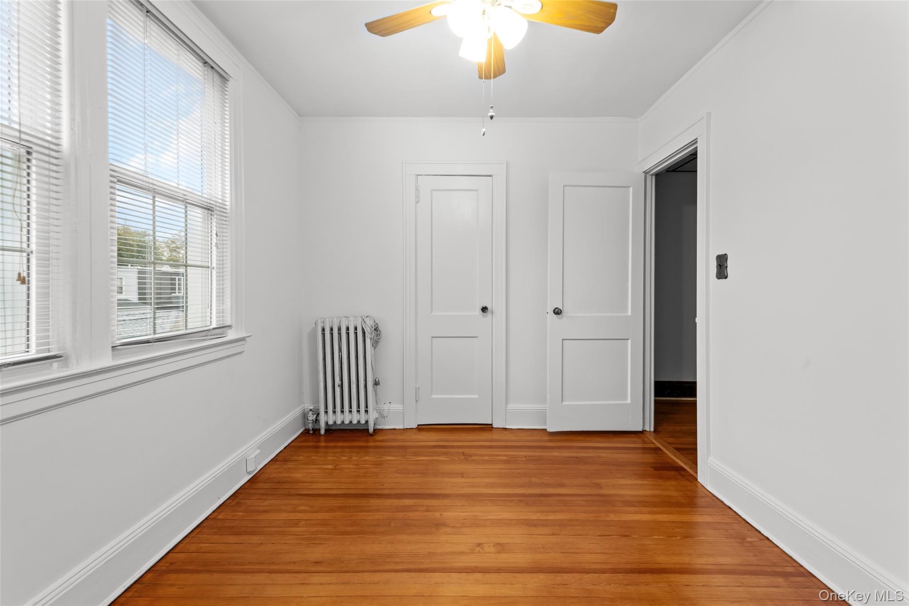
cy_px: 303
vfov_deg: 77.3
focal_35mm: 15
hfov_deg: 100.4
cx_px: 454
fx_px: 379
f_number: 11
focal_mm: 15
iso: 400
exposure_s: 1/2
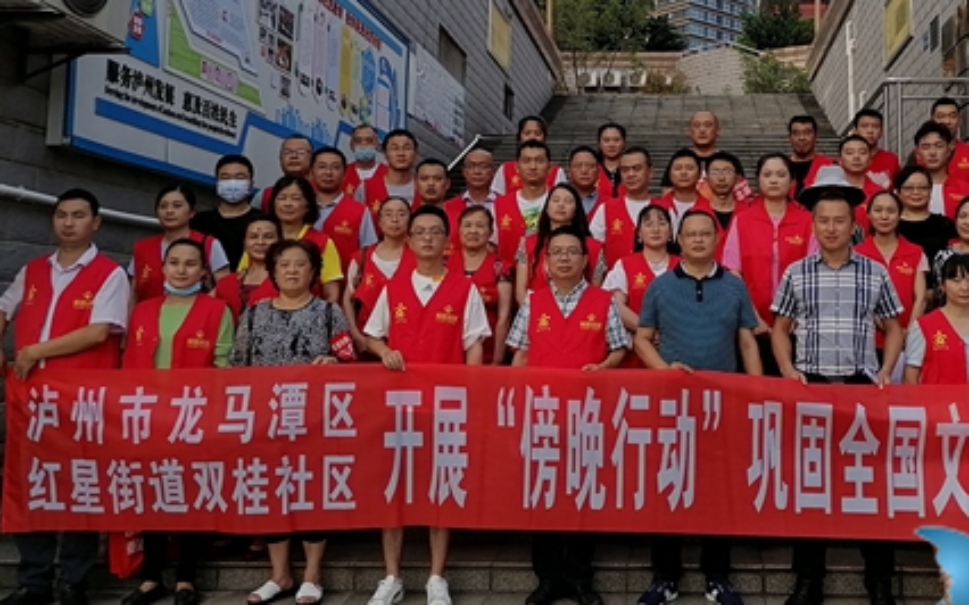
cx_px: 676
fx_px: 1135
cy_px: 184
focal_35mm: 43
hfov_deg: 45.2
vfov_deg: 29.6
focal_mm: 5.3
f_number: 1.8
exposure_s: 1/337
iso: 50
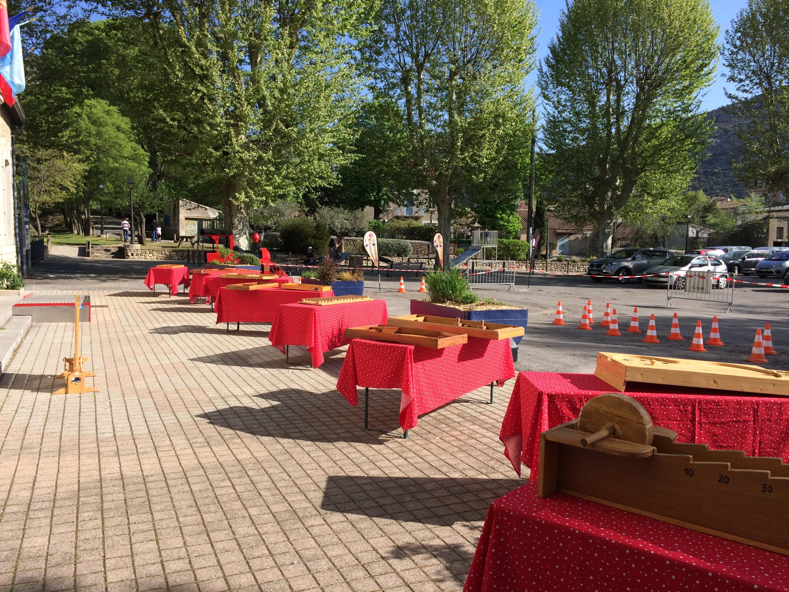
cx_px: 394
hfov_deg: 61.7
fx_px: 661
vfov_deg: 48.2
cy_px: 296
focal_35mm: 29
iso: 32
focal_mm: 4.15
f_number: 2.2
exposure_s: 1/1414
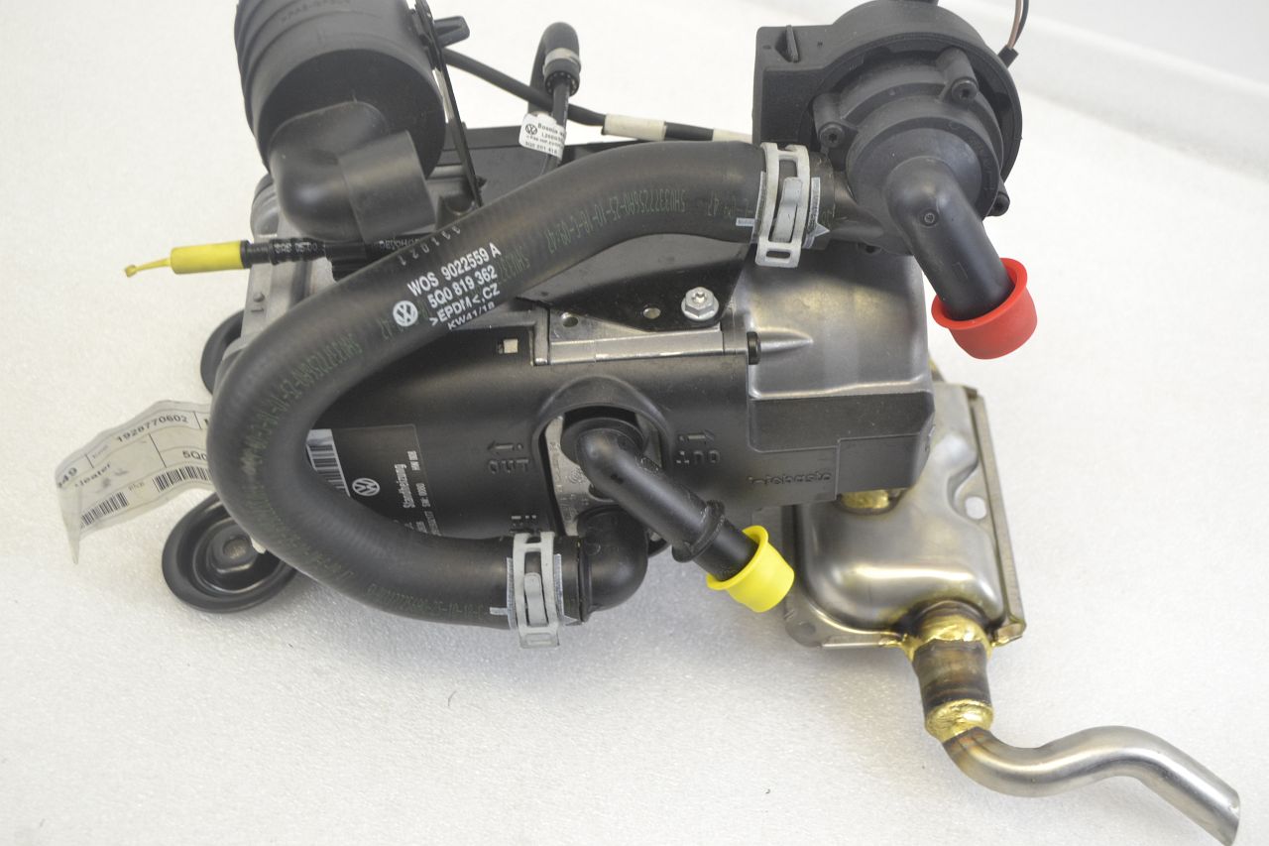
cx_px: 634
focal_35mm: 42
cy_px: 423
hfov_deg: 46.4
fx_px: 1480
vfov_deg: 31.9
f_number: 4.5
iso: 400
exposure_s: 1/60
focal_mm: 28
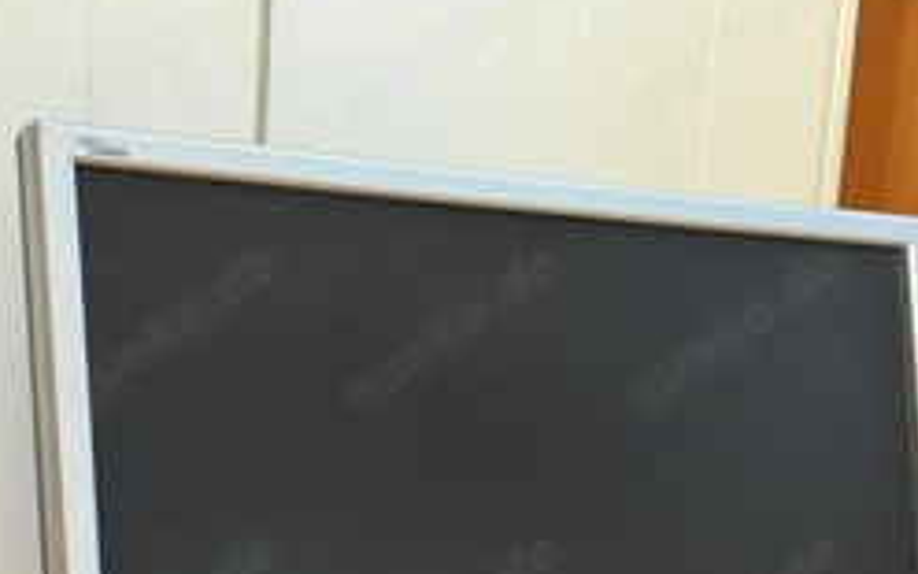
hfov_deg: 25.2
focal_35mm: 82
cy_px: 659
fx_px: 2052
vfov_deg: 15.4
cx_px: 529
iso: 400
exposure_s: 1/40
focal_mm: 6.76
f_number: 1.78
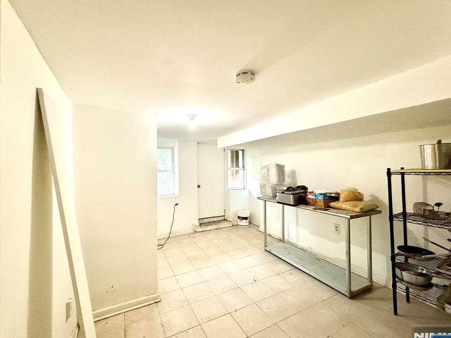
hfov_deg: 98.1
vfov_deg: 81.7
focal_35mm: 15
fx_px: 195
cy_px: 166
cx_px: 218
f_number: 2.2
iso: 640
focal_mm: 2.22
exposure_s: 1/60
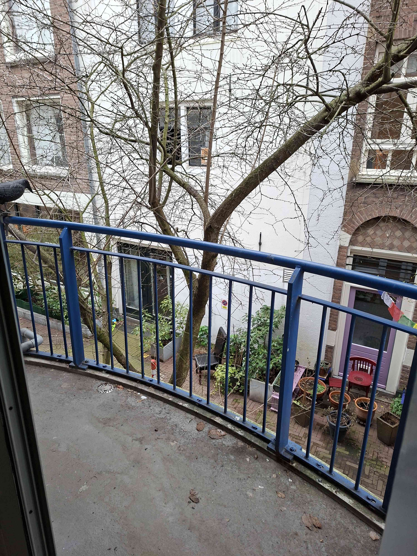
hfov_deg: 58.9
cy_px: 278
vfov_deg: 73.9
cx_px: 208
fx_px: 369
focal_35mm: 23
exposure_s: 1/100
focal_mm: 5.54
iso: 160
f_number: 1.8
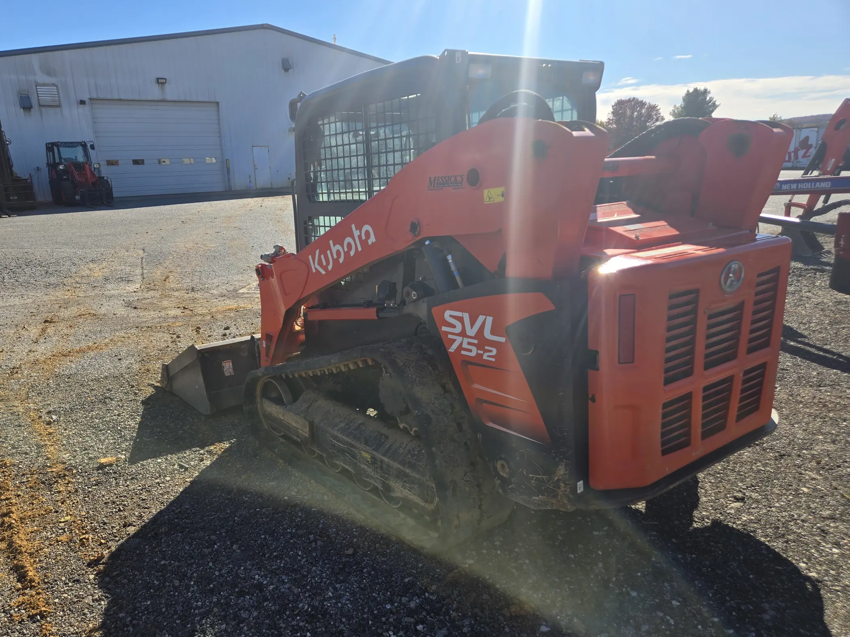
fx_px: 638
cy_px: 332
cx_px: 373
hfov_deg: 67.1
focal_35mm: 26
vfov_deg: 53.0
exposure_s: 1/1728
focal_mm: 5.4
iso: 25
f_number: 1.8
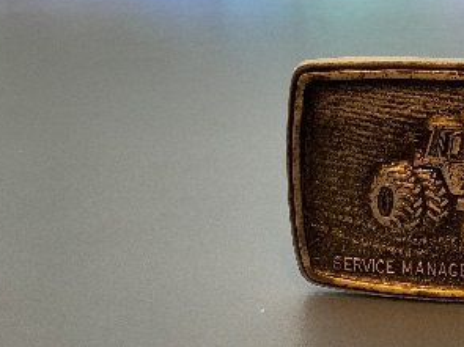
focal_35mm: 63
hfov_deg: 28.9
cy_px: 203
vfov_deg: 23.2
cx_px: 455
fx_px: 844
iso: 64
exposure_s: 1/60
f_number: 1.8
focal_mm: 3
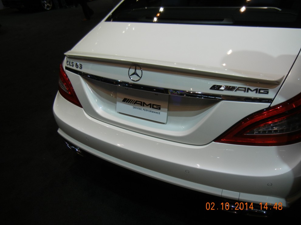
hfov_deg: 58.3
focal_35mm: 31
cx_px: 146
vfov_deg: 45.4
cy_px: 114
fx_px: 270
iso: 160
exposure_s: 1/192
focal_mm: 5.4
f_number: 3.5
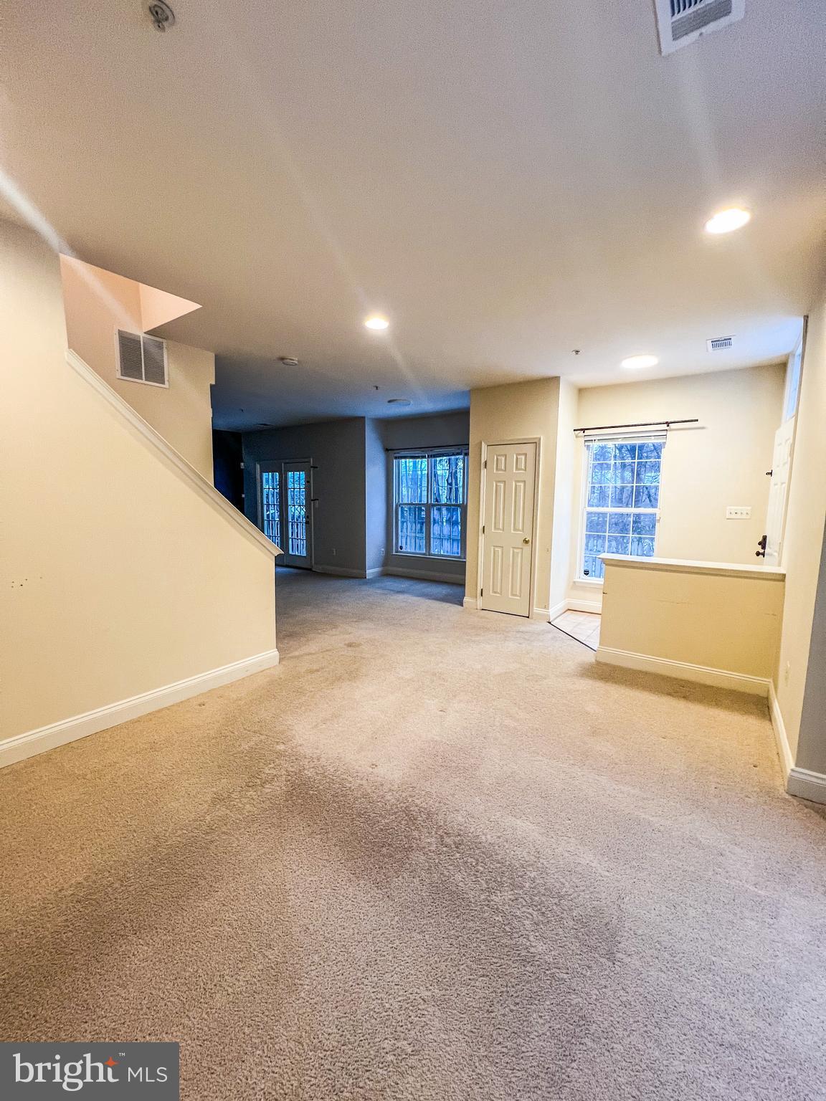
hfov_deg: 89.9
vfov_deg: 106.2
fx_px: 414
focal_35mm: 13
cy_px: 550
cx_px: 413
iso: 200
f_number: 1.8
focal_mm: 1.57
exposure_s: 1/60
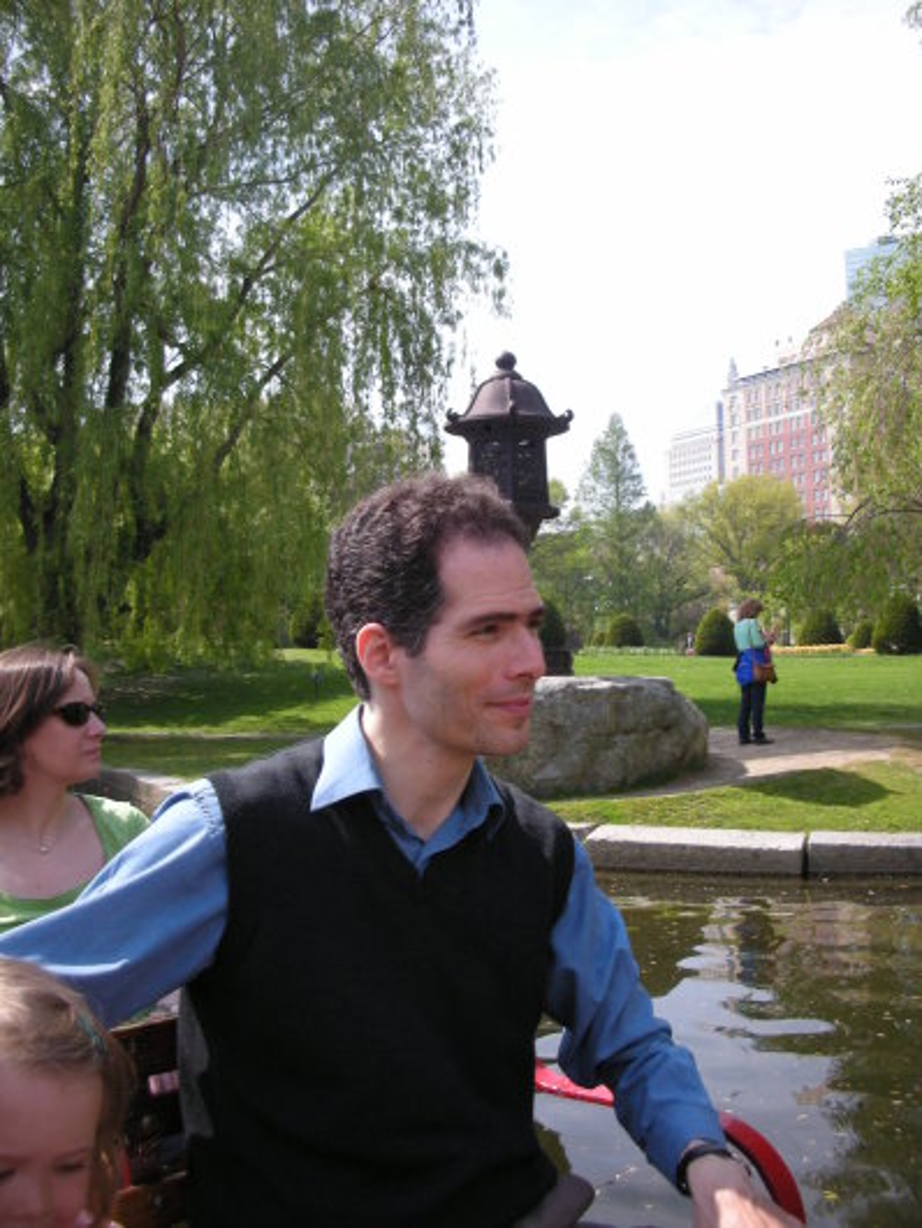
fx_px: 1242
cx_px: 461
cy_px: 614
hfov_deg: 40.7
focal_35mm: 35
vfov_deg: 52.6
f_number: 7.9
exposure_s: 1/115
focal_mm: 5.8
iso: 100
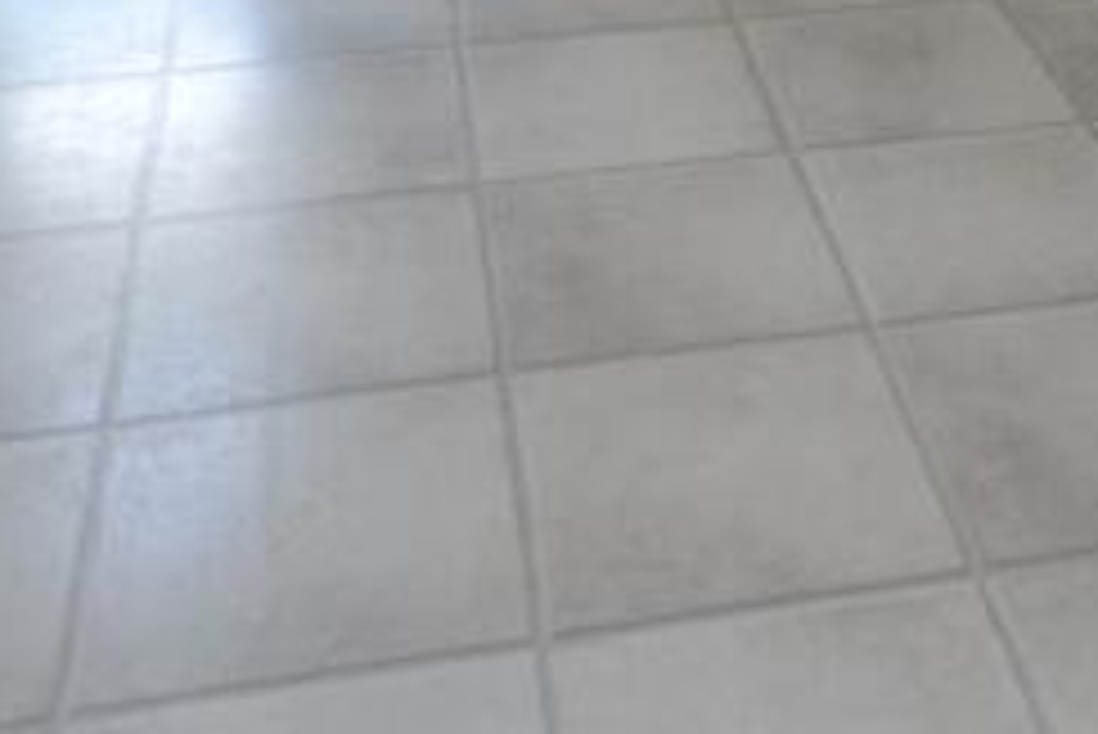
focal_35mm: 63
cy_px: -394
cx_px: 914
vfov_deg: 18.8
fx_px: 1923
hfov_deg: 30.9
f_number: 4.5
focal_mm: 10
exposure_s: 1/80
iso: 400
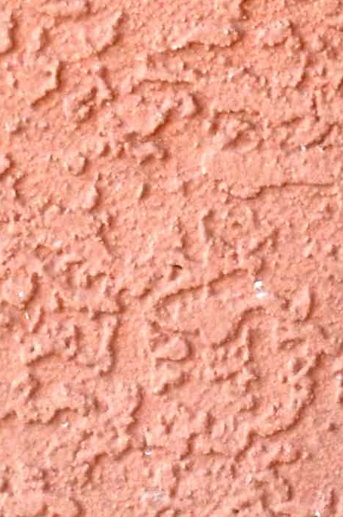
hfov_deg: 3.3
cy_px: 793
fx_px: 5753
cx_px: 1069
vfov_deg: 5.1
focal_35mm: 401
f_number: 5.6
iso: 800
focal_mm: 38
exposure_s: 1/400
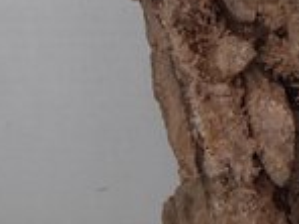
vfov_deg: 17.2
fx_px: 743
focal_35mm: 86
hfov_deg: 22.0
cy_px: 98
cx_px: 288
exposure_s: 1/160
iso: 160
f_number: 4.7
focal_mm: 6.64
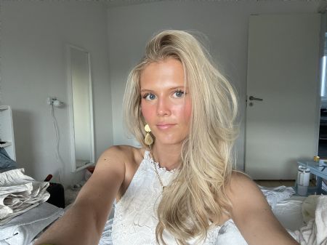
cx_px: 164
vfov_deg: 58.8
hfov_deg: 74.0
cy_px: 122
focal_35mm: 23
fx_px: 217
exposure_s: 1/60
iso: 125
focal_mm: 2.71
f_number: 2.2
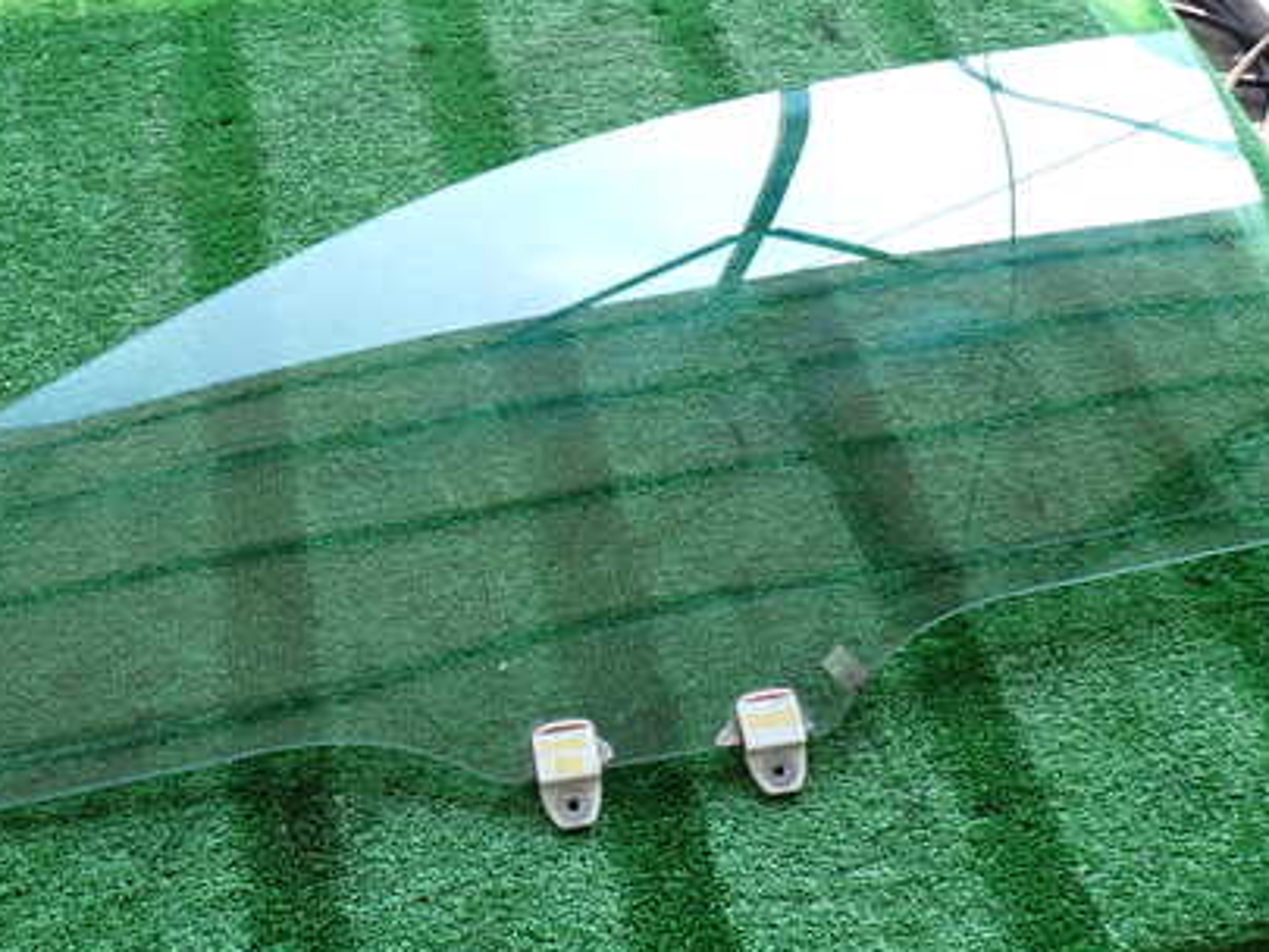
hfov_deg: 50.0
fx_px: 1357
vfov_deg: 38.7
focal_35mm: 37
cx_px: 570
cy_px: 473
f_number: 2.8
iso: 100
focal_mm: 4.5
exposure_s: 1/160
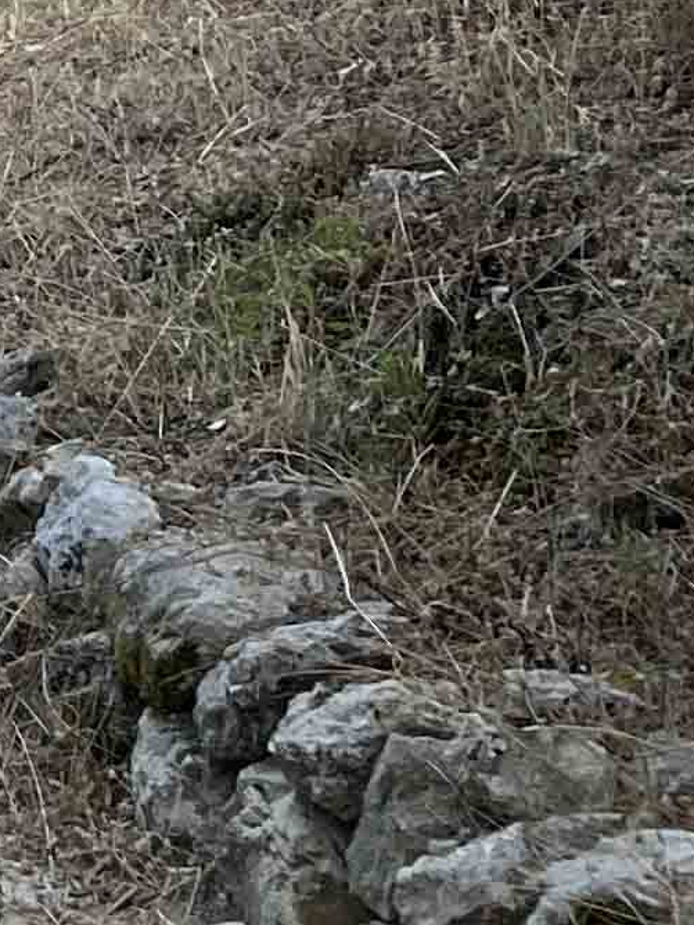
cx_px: -971
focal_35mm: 157
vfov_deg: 12.1
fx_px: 4197
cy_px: -359
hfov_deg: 8.6
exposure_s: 1/529
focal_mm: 5.1
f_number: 1.6
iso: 50
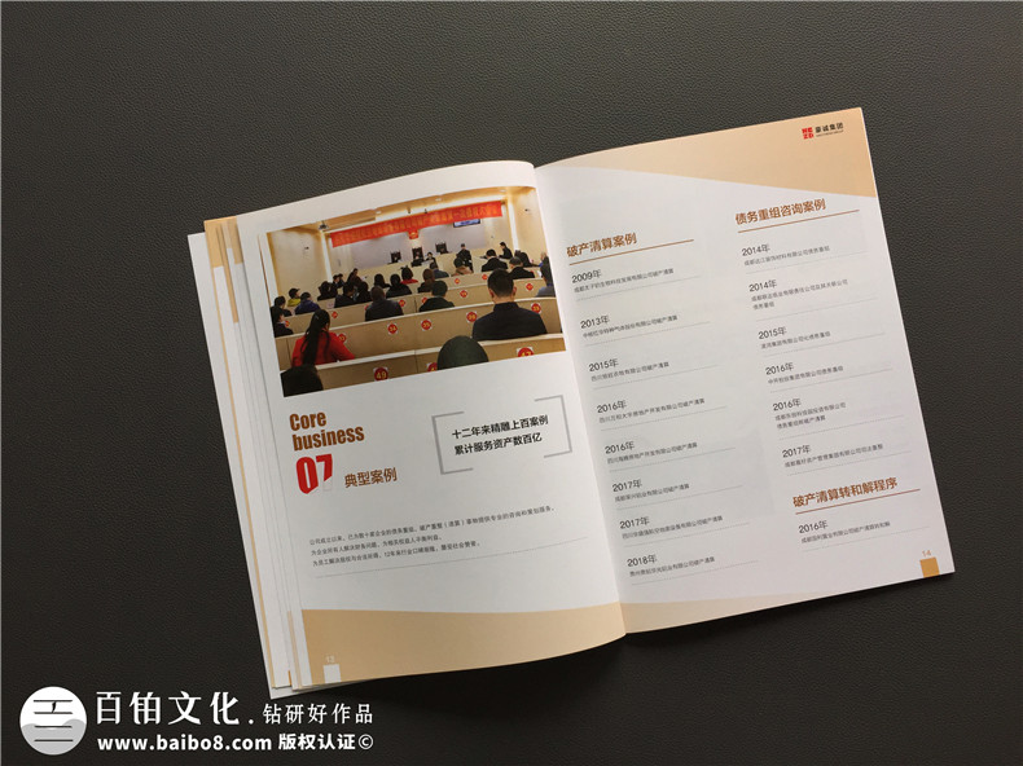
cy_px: 383
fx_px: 857
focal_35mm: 29
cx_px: 512
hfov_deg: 61.7
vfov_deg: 48.2
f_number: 2.2
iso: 50
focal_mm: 4.15
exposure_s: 1/120
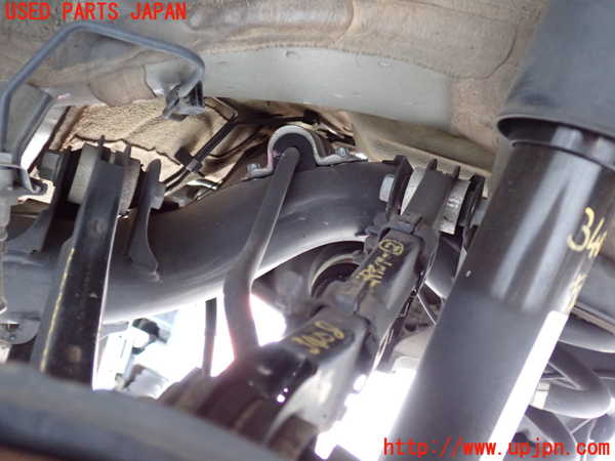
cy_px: 230
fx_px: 569
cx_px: 308
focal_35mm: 32
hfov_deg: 56.8
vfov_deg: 44.2
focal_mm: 5.79
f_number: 2.4
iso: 800
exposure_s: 1/30
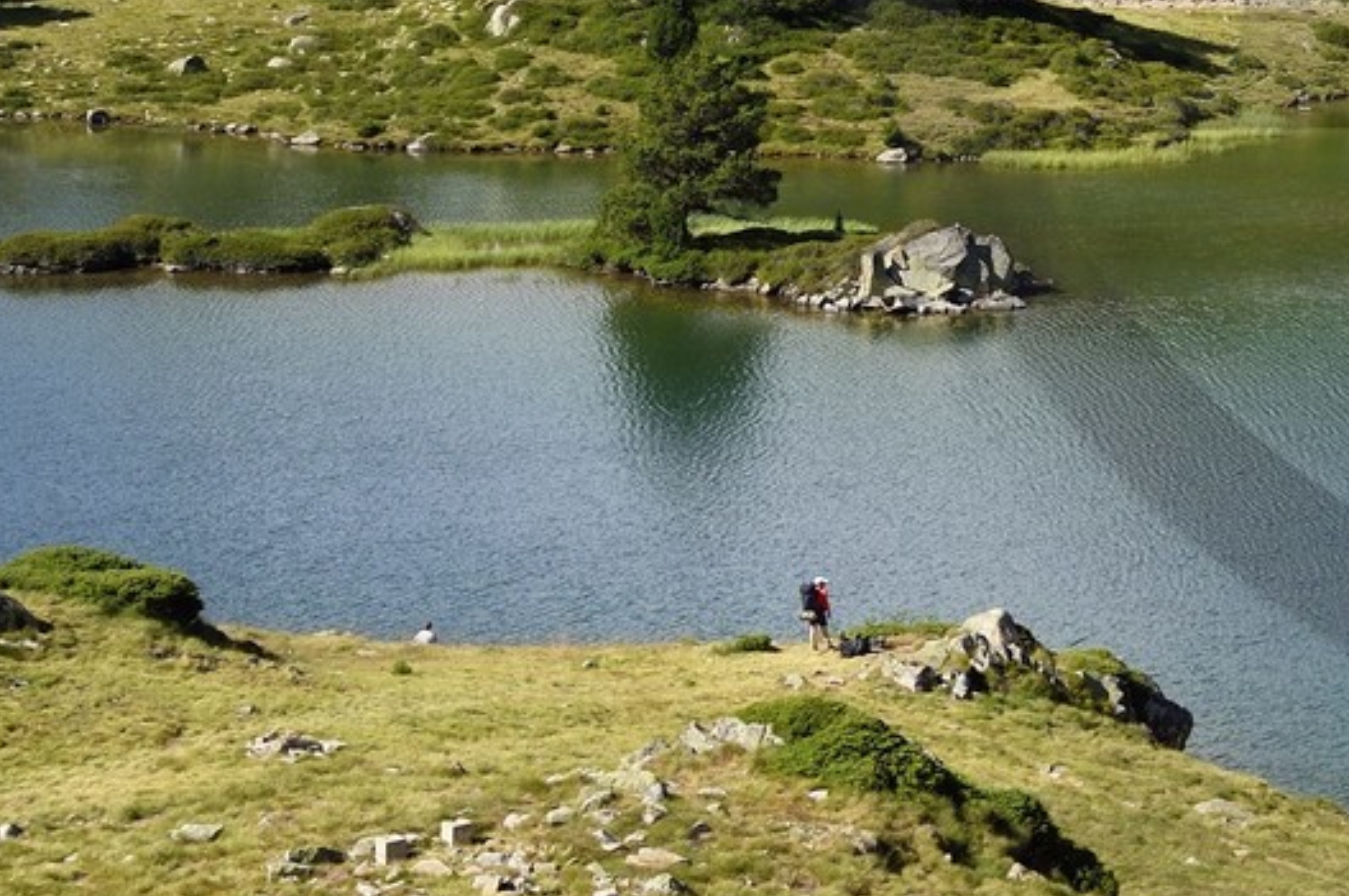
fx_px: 3631
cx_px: 1852
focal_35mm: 97
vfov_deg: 13.5
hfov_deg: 19.1
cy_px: -286
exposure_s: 1/250
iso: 200
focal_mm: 32
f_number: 13
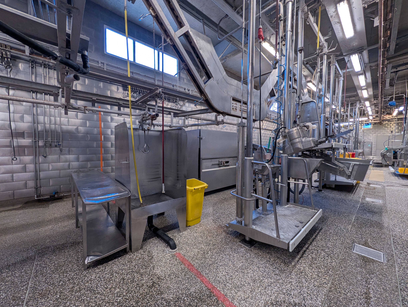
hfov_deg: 110.5
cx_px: 204
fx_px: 142
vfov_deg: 94.6
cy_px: 154
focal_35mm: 12
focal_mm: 2.02
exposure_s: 1/100
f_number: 1.7
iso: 128
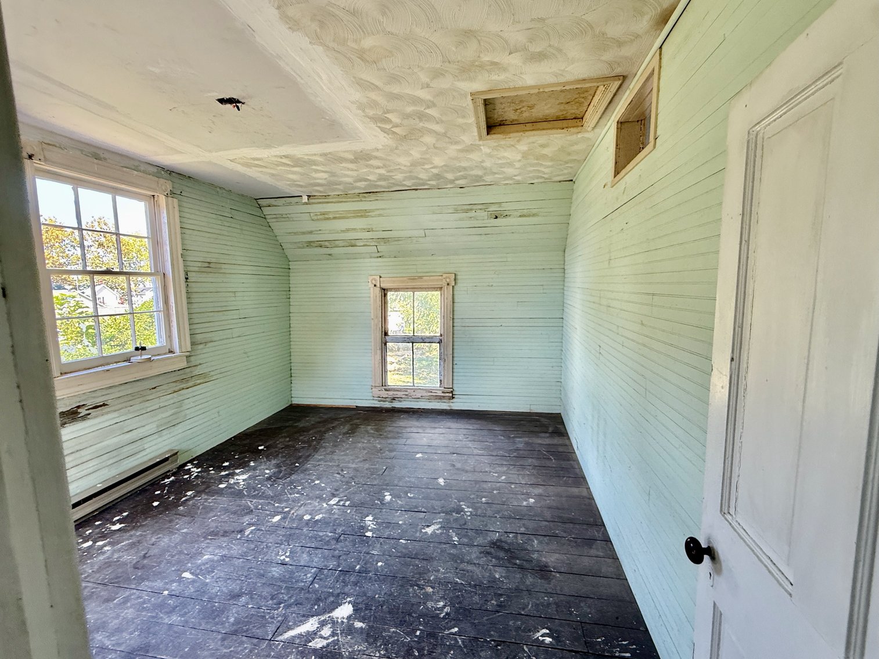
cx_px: 440
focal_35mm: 14
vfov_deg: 85.7
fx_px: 355
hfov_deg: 102.1
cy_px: 330
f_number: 2.2
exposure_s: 1/99
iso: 125
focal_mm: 2.22
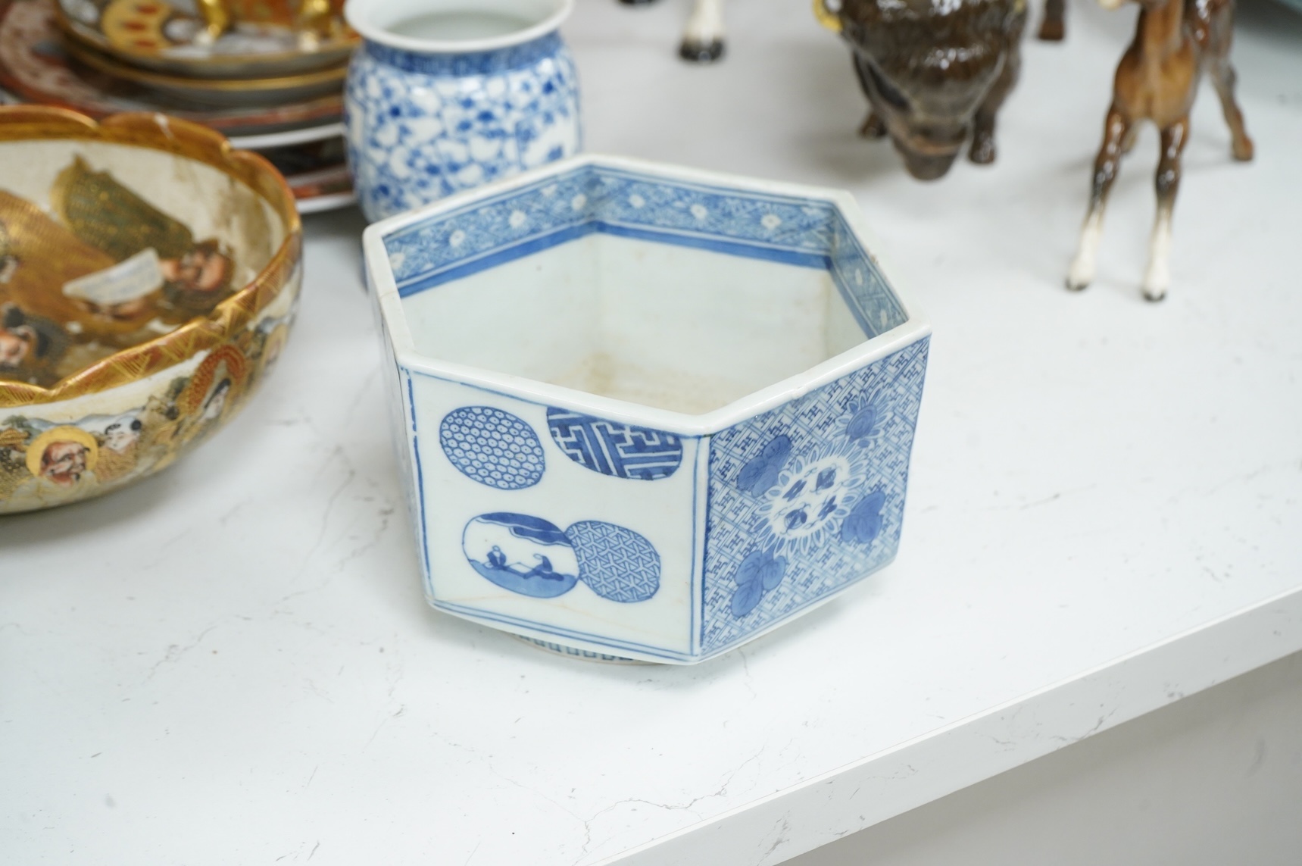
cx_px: 651
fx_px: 2529
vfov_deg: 19.4
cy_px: 433
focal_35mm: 70
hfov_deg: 28.9
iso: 2500
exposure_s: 1/80
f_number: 8
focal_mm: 70
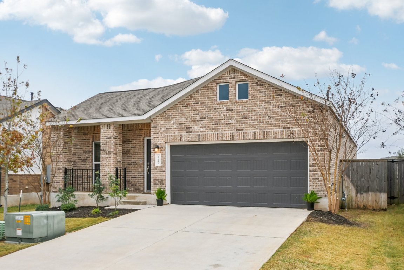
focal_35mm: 36
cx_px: 202
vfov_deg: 36.9
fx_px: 404
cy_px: 135
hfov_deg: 53.1
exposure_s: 1/800
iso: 400
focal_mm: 24
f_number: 8
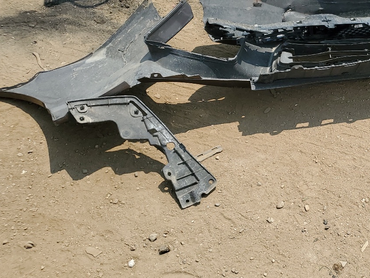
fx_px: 524
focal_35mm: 49
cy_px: 108
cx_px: 336
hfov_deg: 36.4
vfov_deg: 29.6
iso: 50
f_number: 1.5
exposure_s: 1/2500
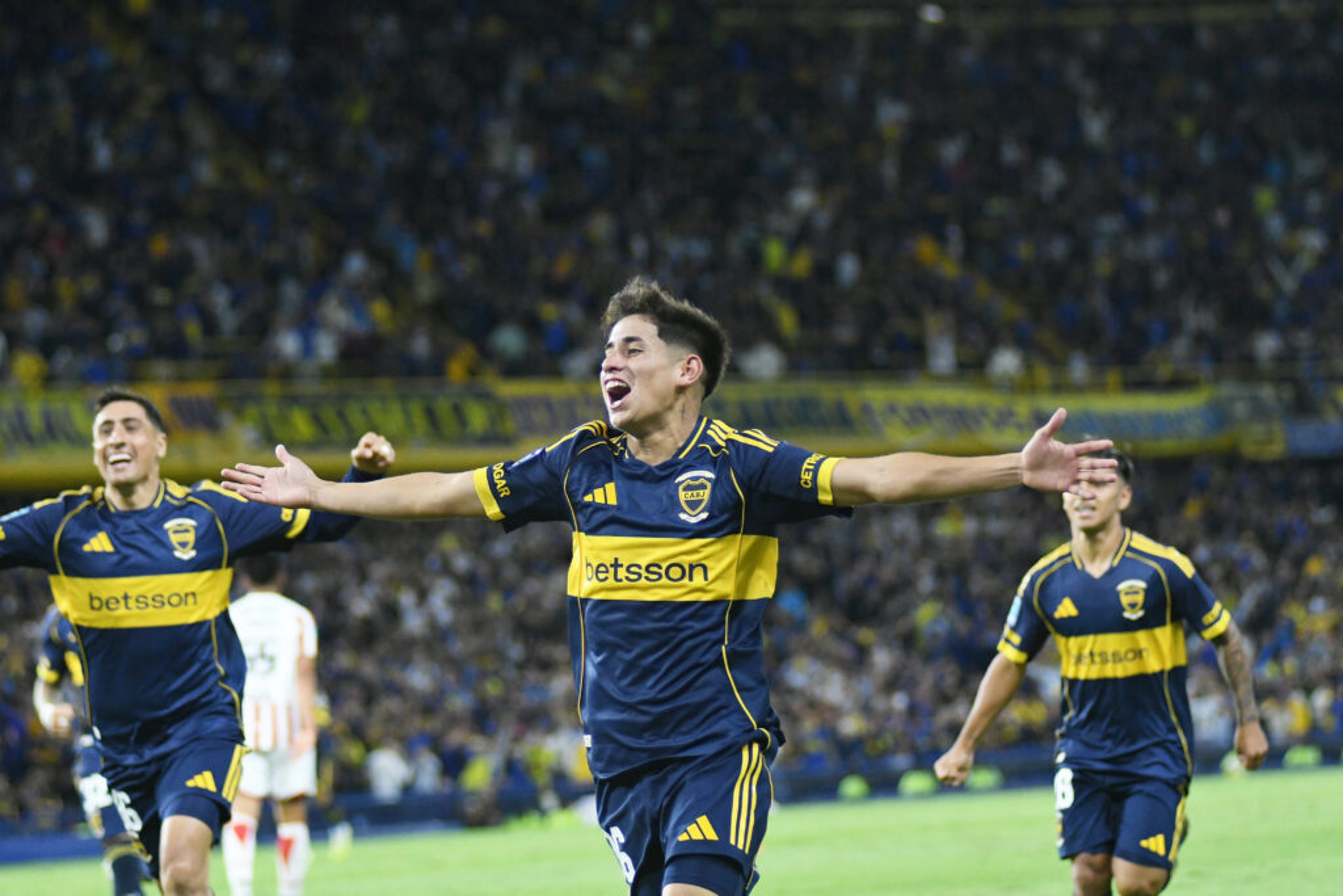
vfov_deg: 8.2
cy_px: 448
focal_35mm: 168
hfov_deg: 12.2
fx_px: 6268
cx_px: 672
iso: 3200
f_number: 2.8
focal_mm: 112
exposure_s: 1/2000
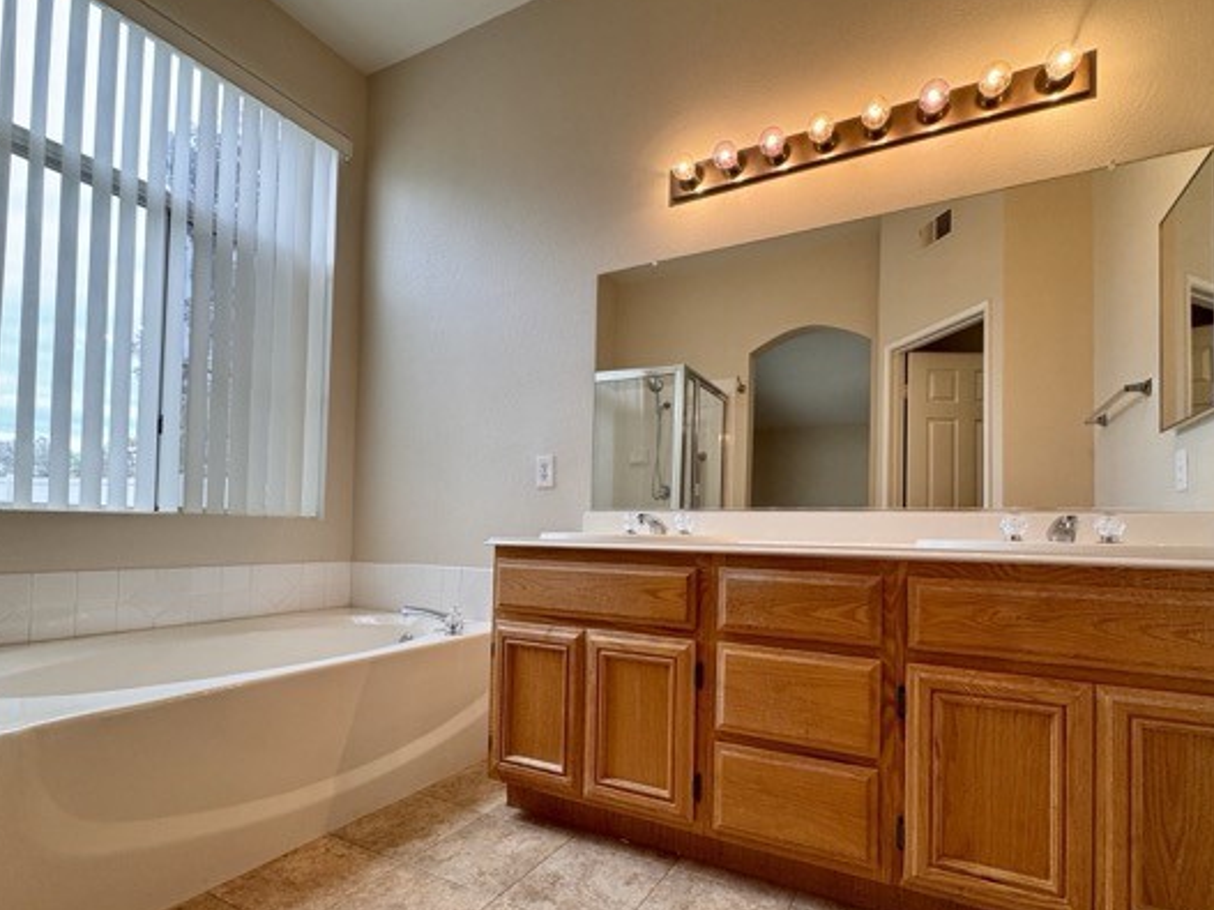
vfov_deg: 74.3
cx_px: 650
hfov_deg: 90.9
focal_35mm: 17
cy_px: 518
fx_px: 596
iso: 125
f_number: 2.2
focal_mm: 2.22
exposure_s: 1/120
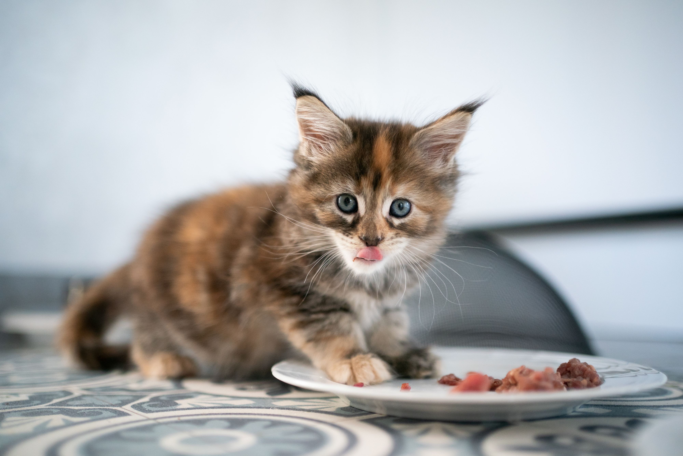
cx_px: 342
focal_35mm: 35
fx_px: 664
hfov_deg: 54.4
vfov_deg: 37.9
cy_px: 228
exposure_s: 1/200
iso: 1600
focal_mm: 35
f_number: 1.8
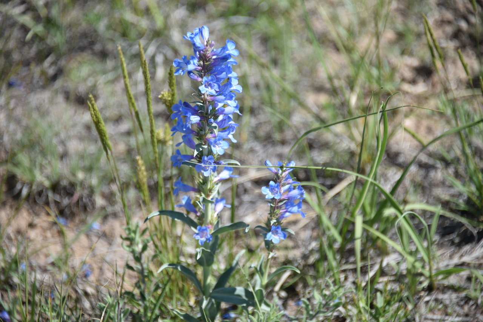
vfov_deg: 4.6
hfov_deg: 6.9
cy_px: 161
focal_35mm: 300
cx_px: 242
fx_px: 4026
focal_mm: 300
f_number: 5.6
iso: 180
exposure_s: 1/640
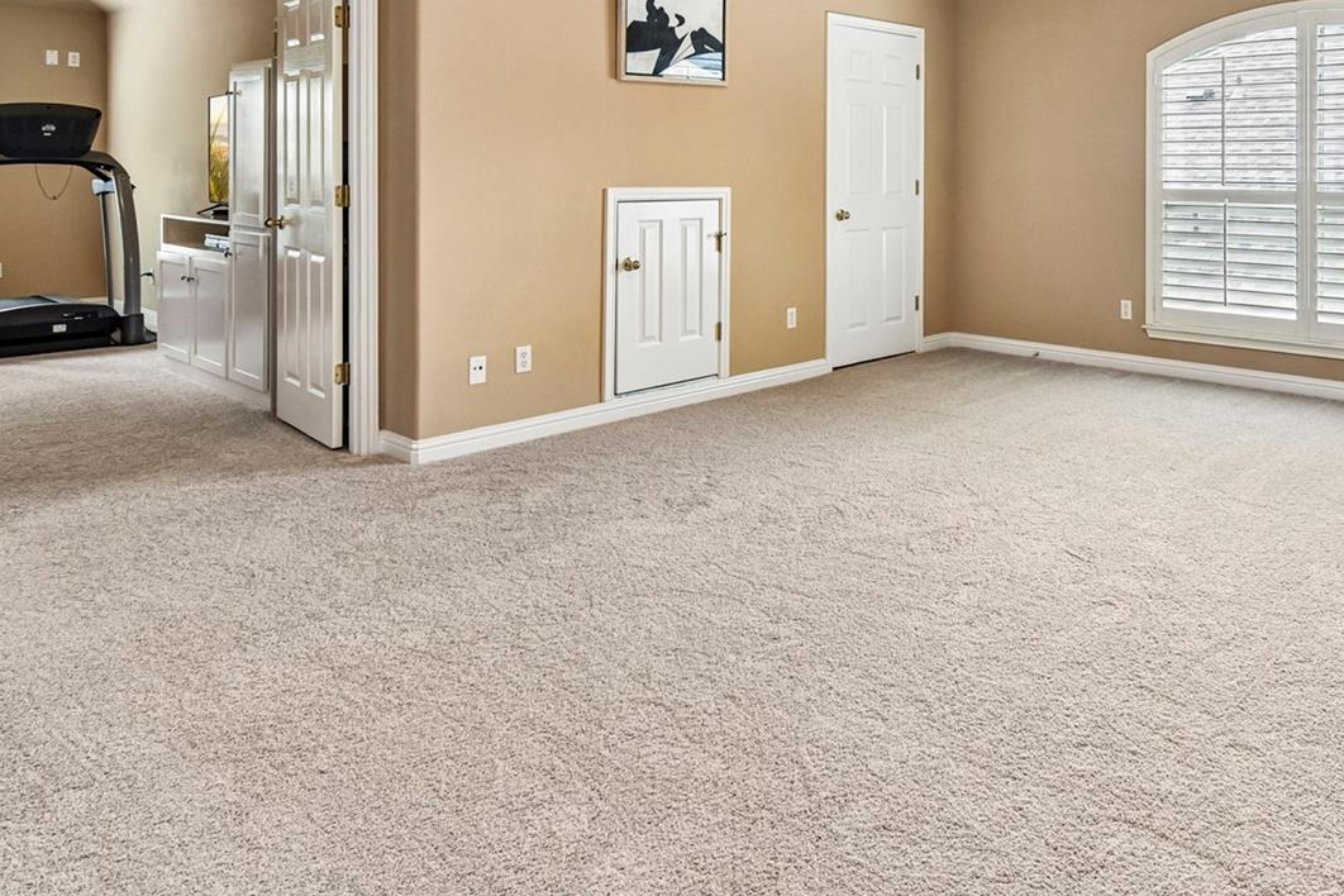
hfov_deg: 65.0
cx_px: 930
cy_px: 174
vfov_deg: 45.4
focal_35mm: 27
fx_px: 1008
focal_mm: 14
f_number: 8
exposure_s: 1/15
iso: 360
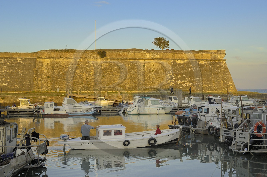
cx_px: 134
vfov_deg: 25.7
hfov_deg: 37.9
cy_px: 88
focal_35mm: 52
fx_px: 389
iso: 100
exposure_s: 1/160
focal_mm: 35
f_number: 6
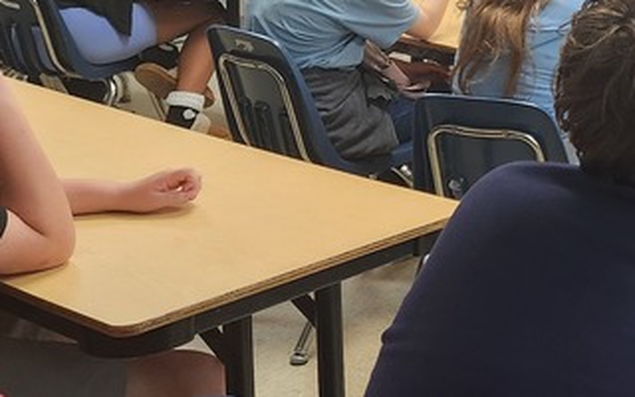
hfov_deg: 23.4
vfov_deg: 16.4
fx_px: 1350
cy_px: 16
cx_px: 826
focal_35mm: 78
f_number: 1.8
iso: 320
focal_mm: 5.4
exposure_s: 1/120
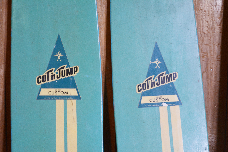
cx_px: 114
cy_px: 76
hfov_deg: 24.6
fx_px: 522
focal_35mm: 82
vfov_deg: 16.6
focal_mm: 55
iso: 720
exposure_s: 1/60
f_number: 5.6
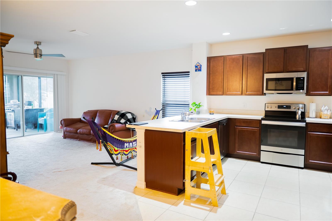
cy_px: 110
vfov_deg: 53.1
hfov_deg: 73.8
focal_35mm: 24
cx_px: 166
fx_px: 221
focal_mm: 24
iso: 800
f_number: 2.8
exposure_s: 1/60
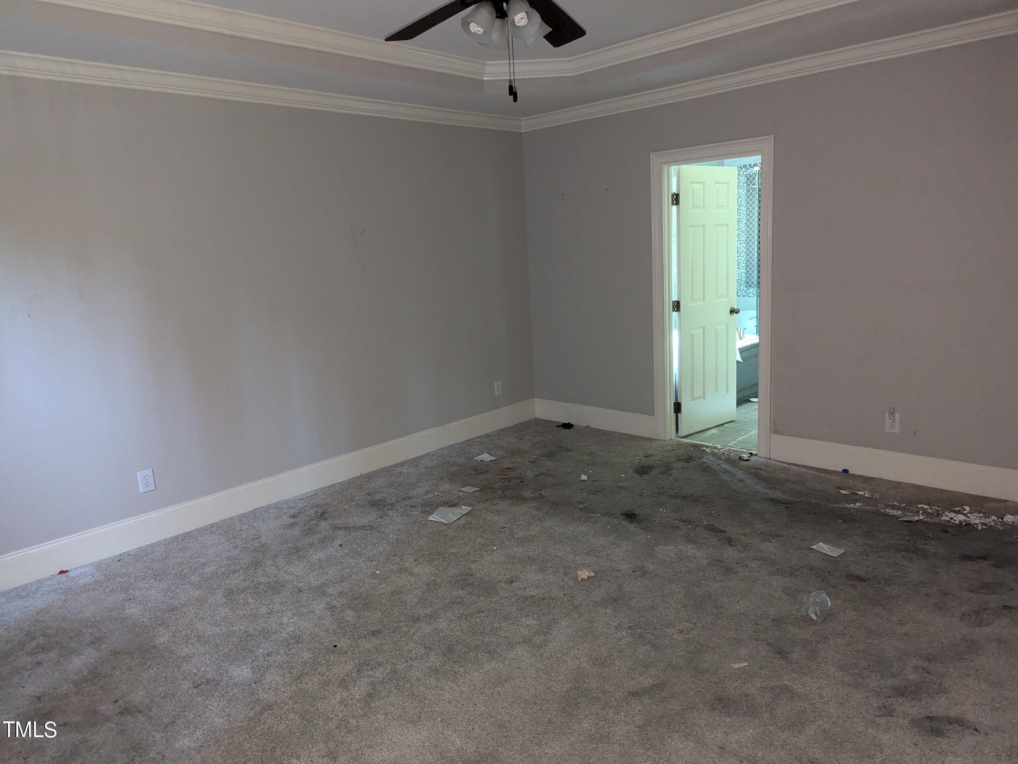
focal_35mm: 24
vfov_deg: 56.8
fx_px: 706
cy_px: 382
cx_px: 509
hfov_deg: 71.6
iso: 1657
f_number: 1.85
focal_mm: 6.81
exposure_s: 1/26.7
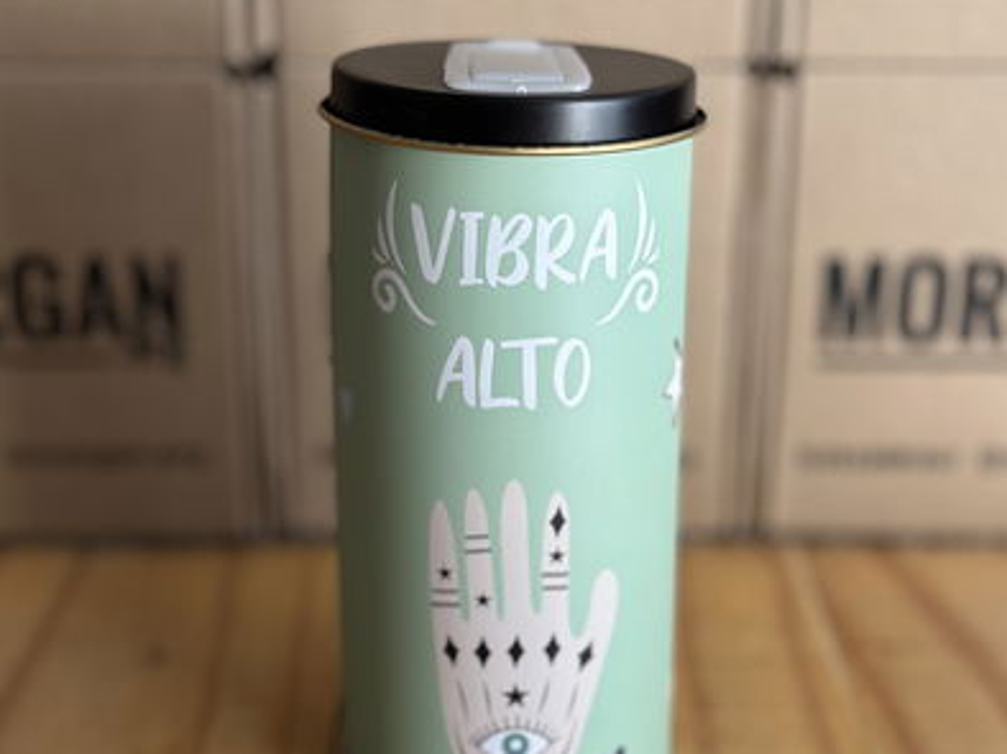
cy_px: 403
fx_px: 1890
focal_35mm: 65
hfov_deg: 29.8
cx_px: 509
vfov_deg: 22.6
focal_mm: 6.86
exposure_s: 1/60
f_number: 1.78
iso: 400
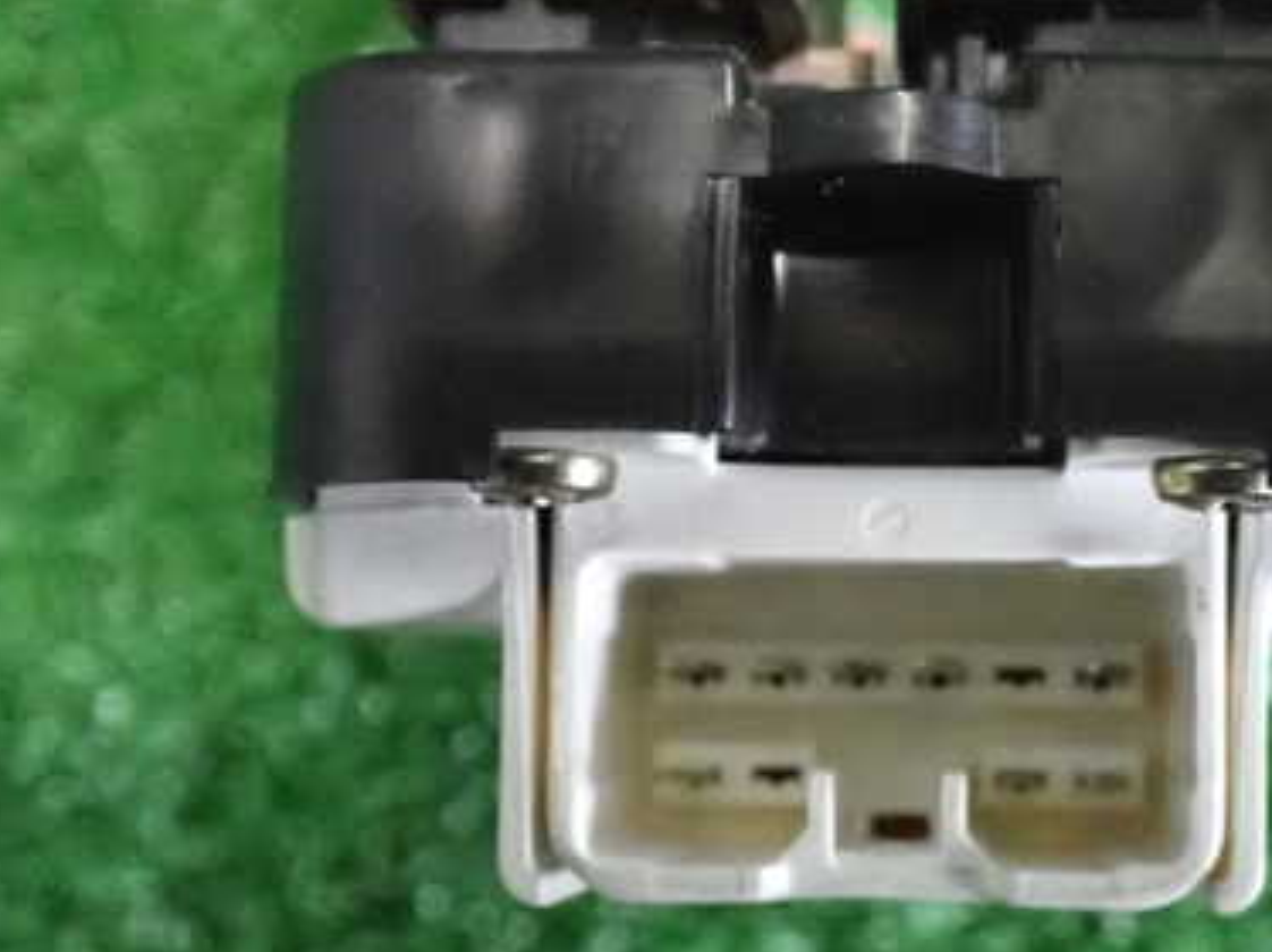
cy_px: 479
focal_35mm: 61
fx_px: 2240
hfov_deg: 31.2
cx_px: 939
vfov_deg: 24.0
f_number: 2.7
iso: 6400
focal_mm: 6.83
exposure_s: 1/125
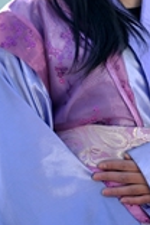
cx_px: 342
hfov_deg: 2.3
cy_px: 63
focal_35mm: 605
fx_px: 3781
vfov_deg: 3.4
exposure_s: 1/1250
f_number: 2.8
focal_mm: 105
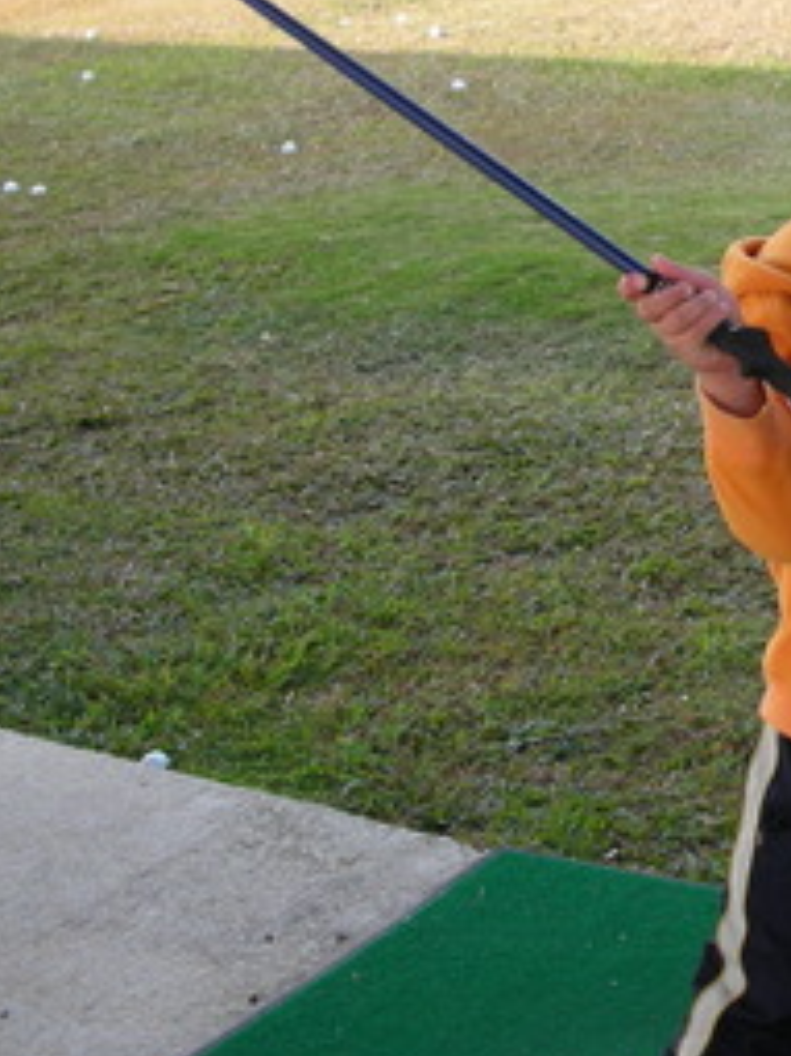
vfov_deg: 22.2
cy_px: 385
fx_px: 2683
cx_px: 882
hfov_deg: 16.3
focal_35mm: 88
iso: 50
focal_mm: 5.8
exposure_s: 1/120
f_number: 3
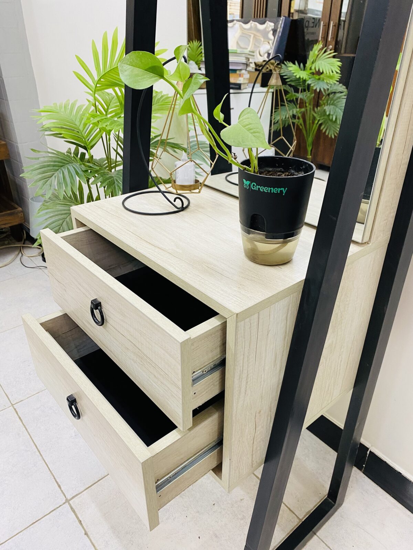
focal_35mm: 26
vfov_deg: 67.3
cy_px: 275
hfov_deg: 53.1
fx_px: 414
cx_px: 206
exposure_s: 1/60
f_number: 1.8
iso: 125
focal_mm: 4.25
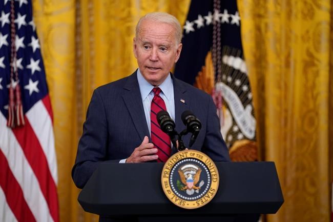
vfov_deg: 7.3
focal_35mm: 189
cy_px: 111
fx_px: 1748
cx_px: 166
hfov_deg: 10.9
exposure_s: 1/250
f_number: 2.8
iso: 2500
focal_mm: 189
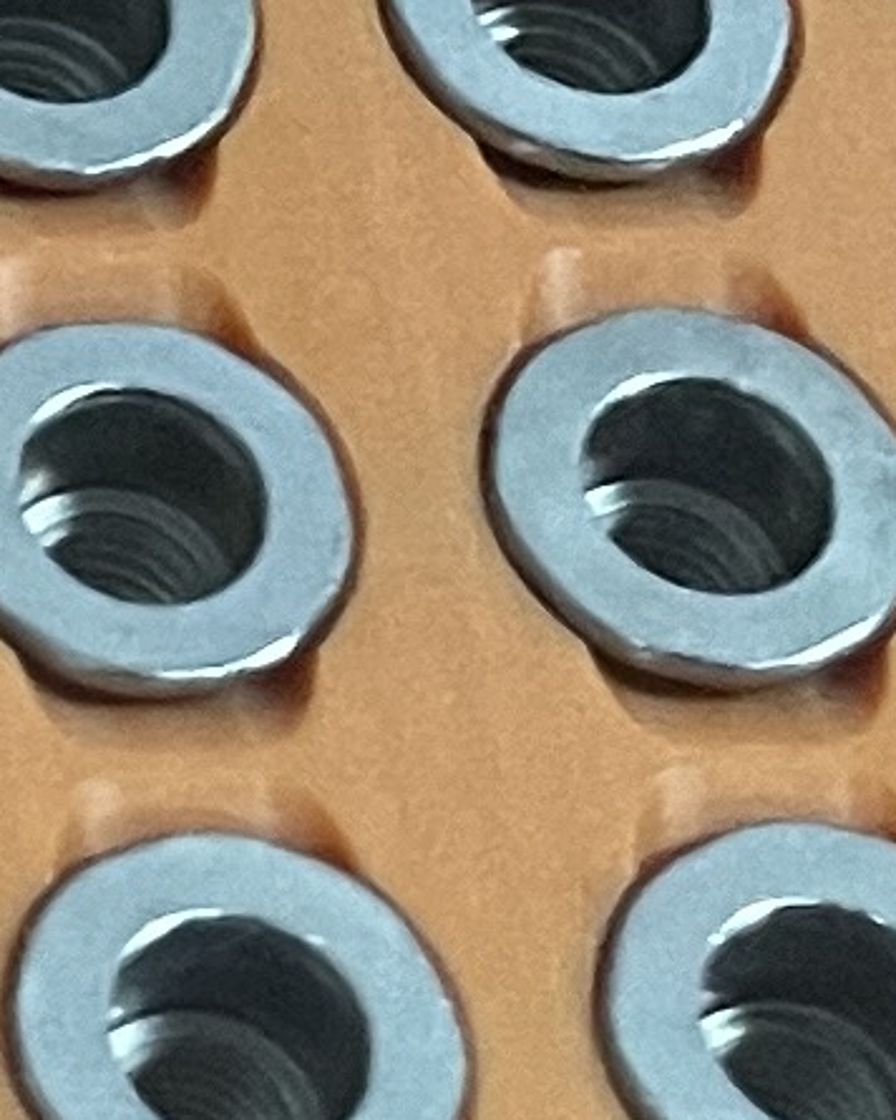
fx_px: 7624
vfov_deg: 8.0
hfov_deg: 6.3
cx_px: -1608
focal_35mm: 230
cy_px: -1102
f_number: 1.6
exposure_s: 1/33
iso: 400
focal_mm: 4.2
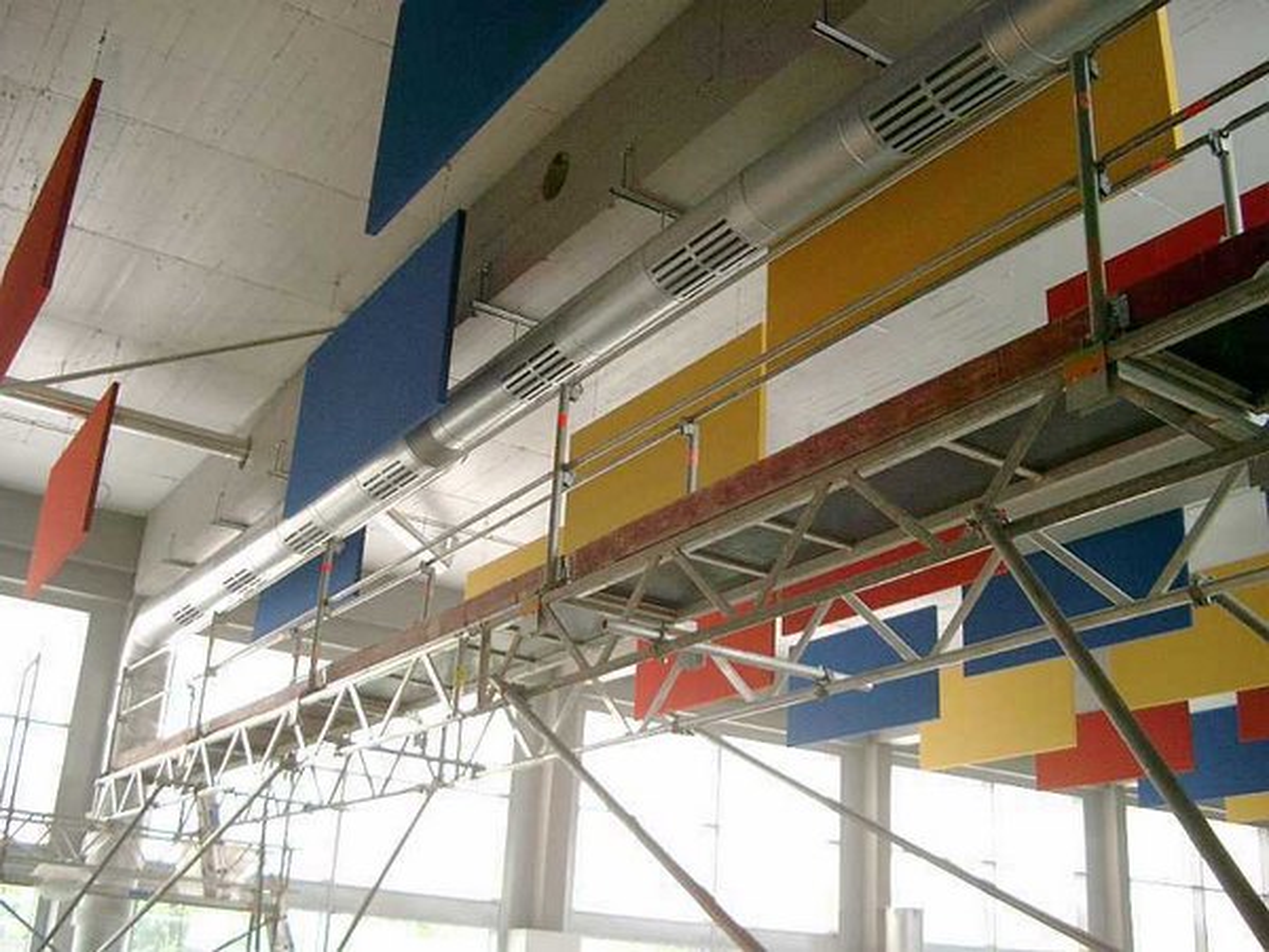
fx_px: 1356
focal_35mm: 37
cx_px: 634
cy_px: 476
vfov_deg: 38.7
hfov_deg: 50.1
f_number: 2.6
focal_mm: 7.6
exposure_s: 1/25
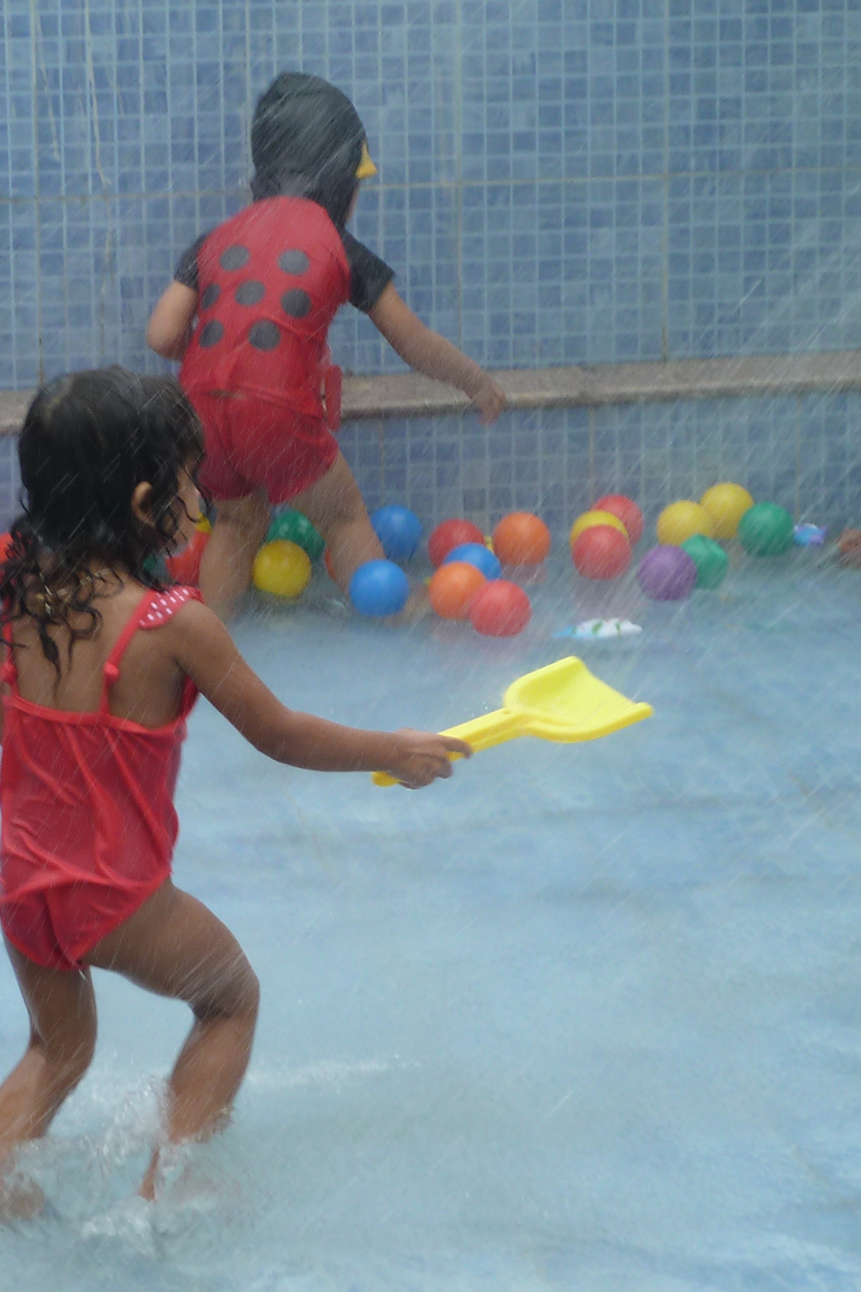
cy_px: 374
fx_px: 4592
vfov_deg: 16.0
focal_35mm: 128
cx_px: 357
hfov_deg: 10.7
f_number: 4
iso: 80
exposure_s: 1/250
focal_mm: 10.3
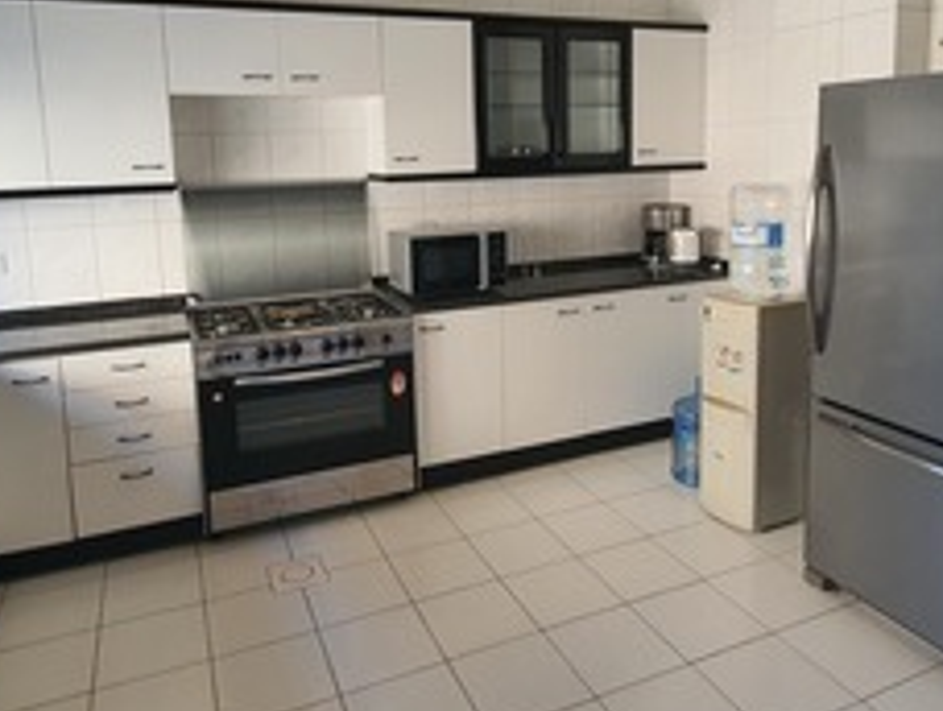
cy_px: 217
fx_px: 710
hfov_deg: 67.2
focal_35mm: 26
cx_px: 486
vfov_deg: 51.9
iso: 80
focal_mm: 1.8
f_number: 2.2
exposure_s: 1/50
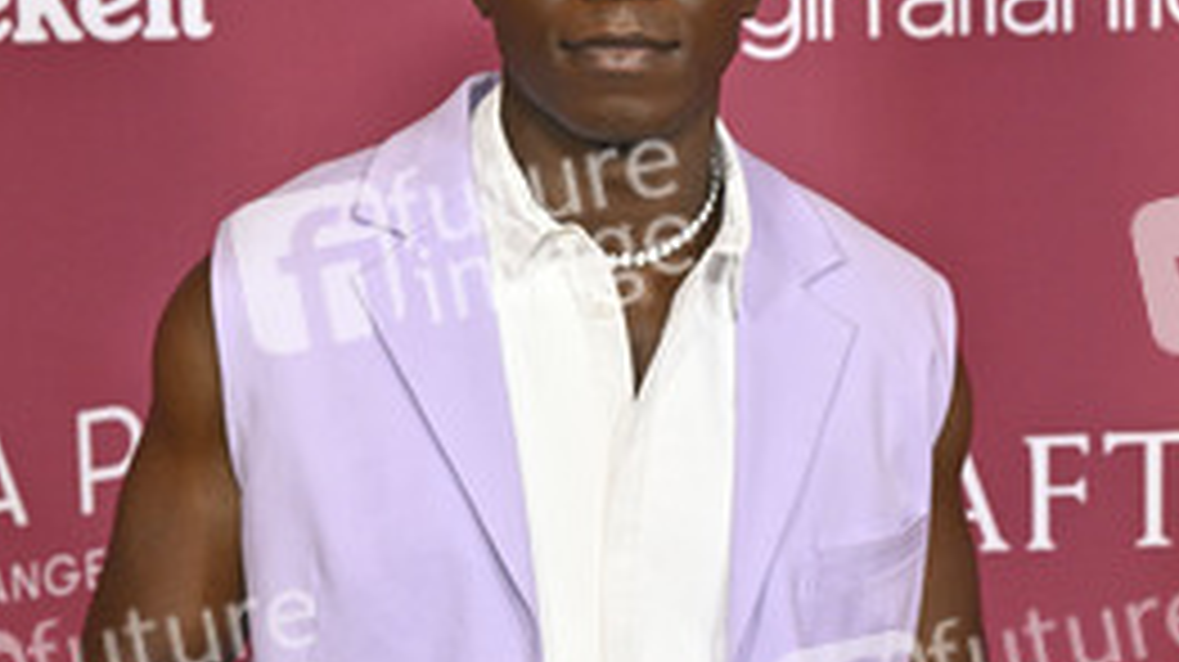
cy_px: 473
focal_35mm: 131
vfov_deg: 9.2
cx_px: 594
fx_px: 4093
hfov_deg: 16.4
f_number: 4
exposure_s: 1/320
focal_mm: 82
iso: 3200
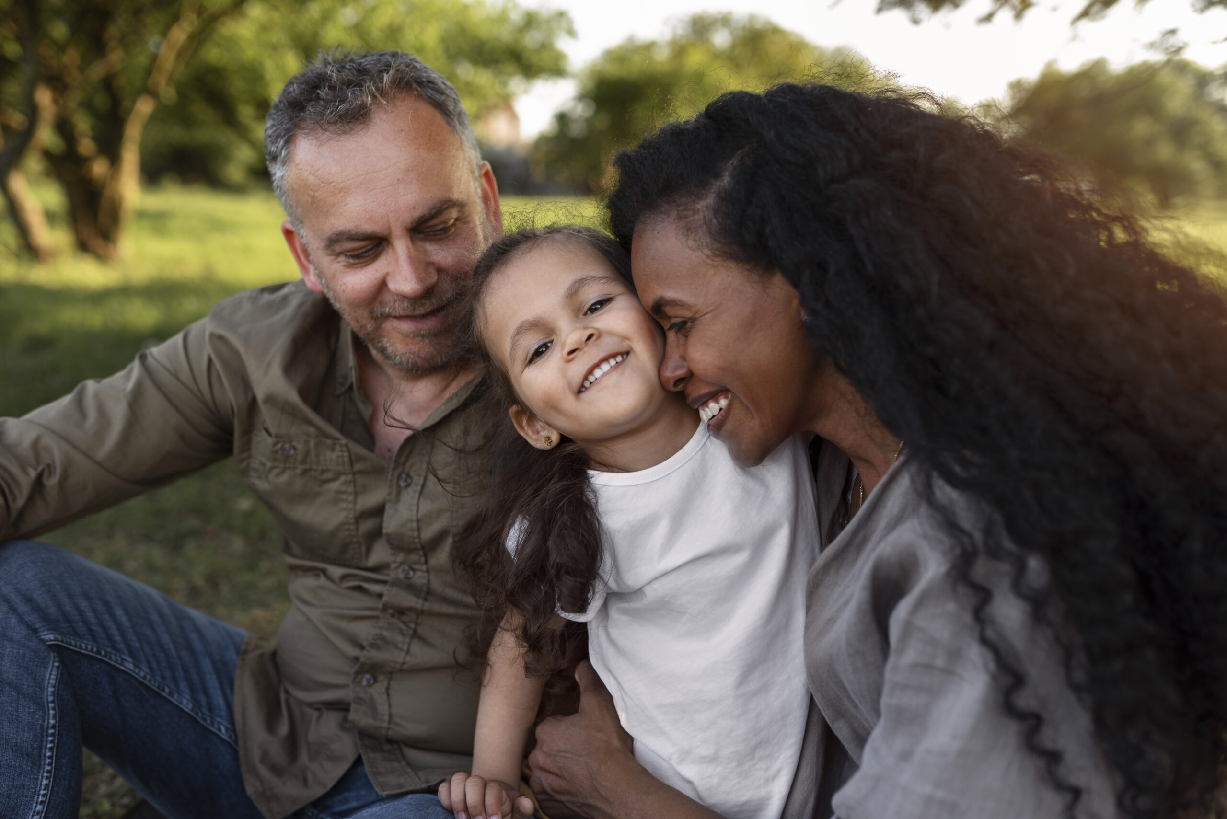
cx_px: 614
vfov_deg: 37.9
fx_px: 1193
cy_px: 410
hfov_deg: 54.4
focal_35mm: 35
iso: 200
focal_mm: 35
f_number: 2.8
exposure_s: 1/500
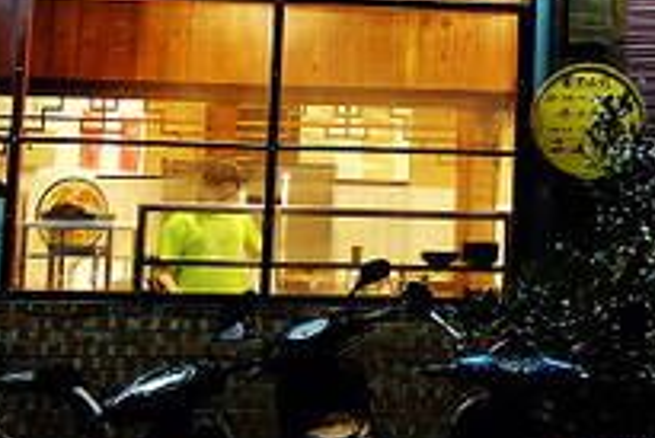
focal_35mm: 116
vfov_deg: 11.7
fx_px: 2112
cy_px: -42
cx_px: 674
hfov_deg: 17.2
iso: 640
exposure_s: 1/30
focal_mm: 10.4
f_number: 2.2
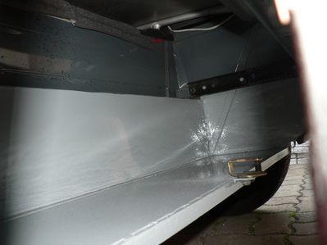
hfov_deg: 52.6
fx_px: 331
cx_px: 164
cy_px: 122
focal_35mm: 35
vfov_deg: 40.7
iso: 100
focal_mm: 6
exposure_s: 1/60
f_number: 2.8
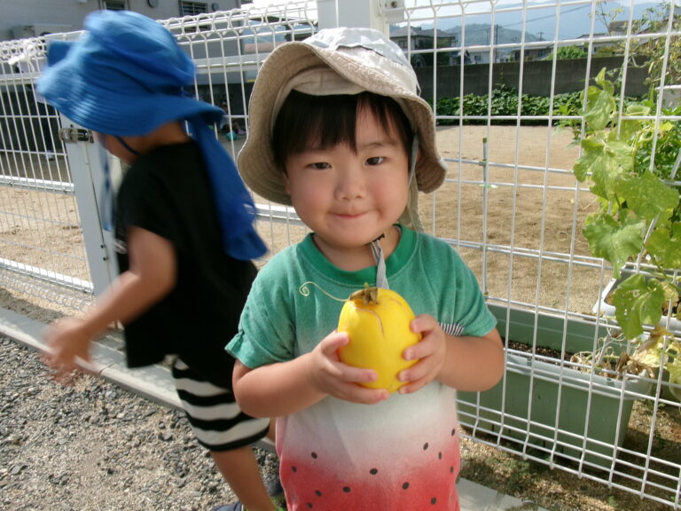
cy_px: 256
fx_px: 551
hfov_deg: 63.4
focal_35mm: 28
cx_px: 340
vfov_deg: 49.7
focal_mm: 5.1
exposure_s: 1/120
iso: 100
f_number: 10.8
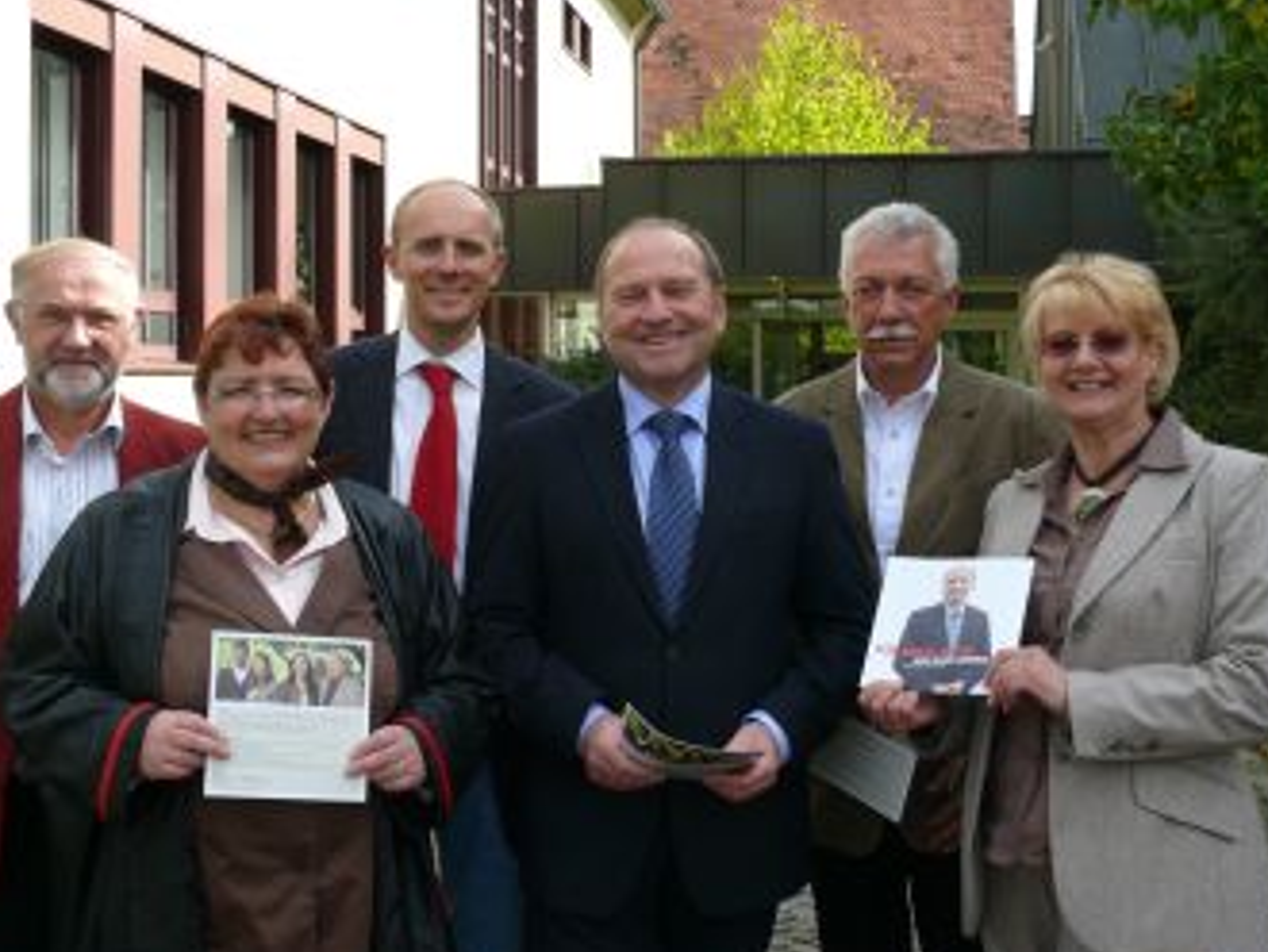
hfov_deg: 41.1
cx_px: 549
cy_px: 415
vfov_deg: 31.5
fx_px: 1686
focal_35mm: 46
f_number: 5
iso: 100
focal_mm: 8.1
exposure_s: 1/250
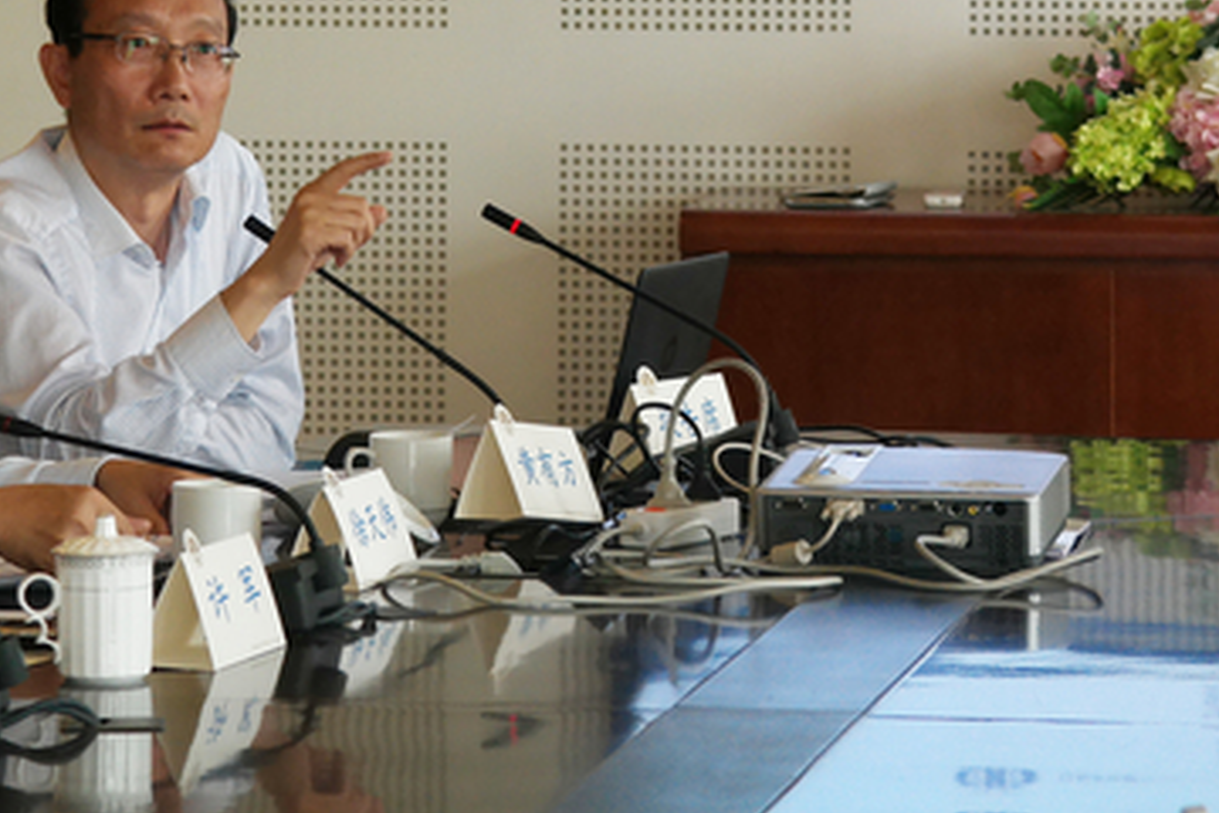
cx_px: 735
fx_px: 6873
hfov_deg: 10.1
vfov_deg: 6.7
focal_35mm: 203
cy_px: -225
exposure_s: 1/80
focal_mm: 48
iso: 400
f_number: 5.6
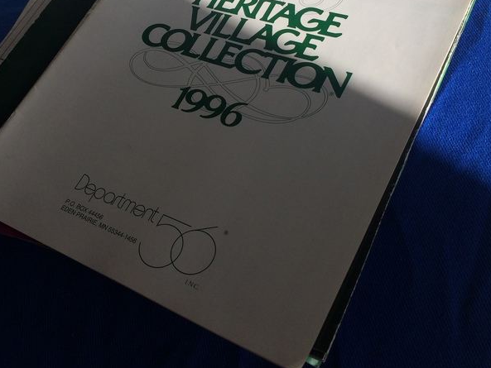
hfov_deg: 42.7
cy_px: 101
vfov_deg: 32.4
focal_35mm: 44
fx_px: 624
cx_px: 198
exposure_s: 1/1053
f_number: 2.2
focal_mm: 4.15
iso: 32
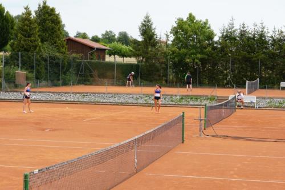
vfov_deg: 18.2
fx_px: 594
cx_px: 142
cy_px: 95
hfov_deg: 27.0
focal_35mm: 75
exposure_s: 1/125
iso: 100
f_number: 9
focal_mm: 50
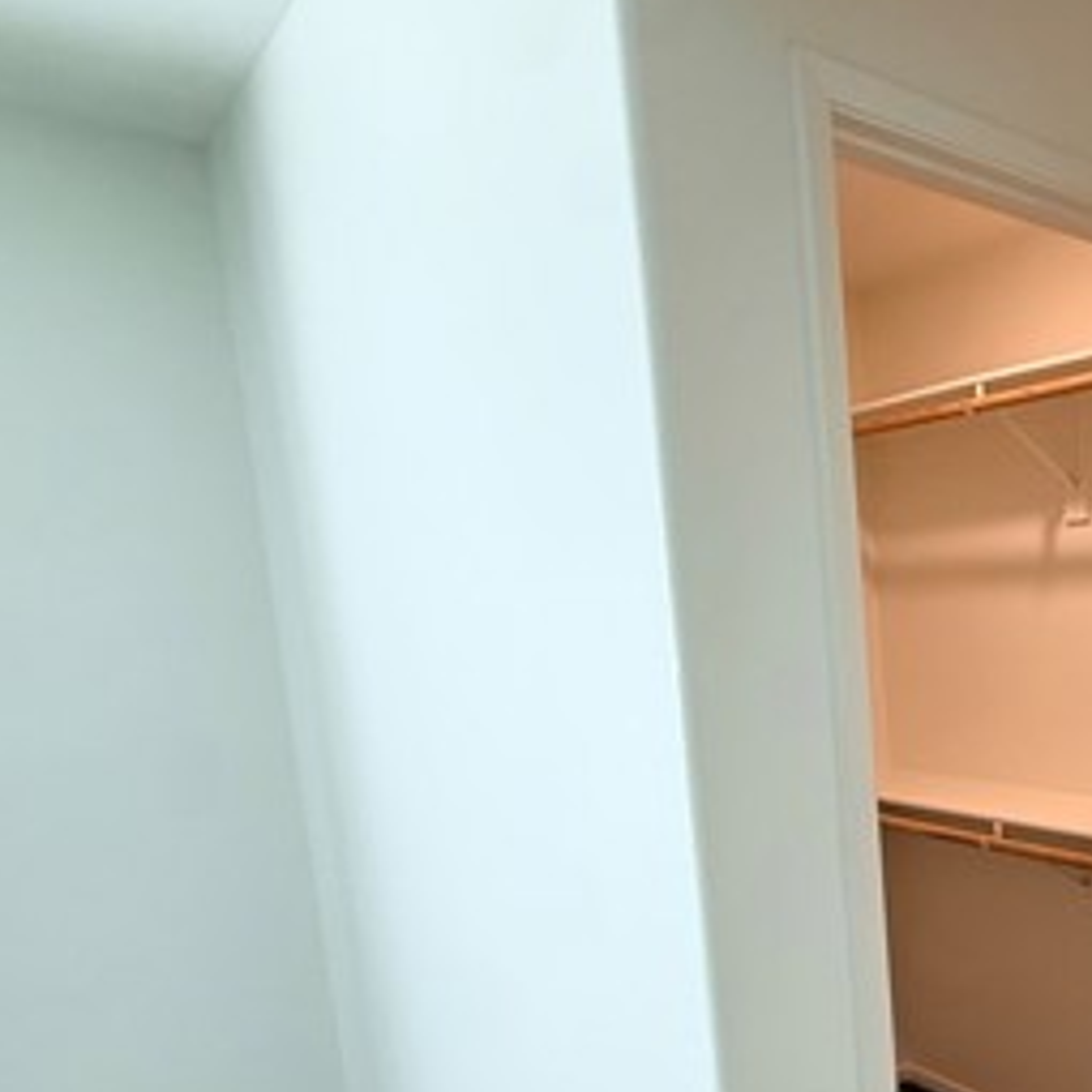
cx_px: 1199
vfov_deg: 51.0
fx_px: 1106
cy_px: 775
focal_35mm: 31
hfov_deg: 41.8
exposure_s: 1/120
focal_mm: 2.22
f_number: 2.2
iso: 160
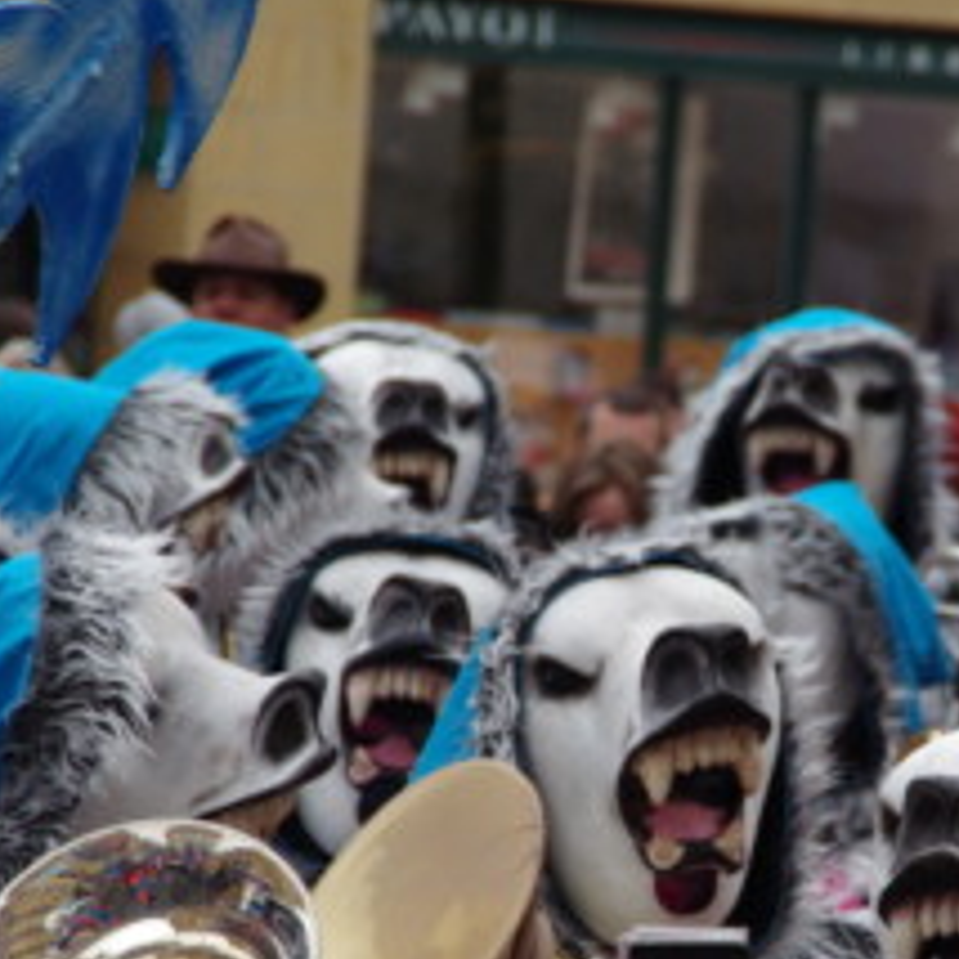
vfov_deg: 3.0
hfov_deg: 3.0
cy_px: 715
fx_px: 18618
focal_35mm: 594
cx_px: 739
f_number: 10
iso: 800
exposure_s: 1/250
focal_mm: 200
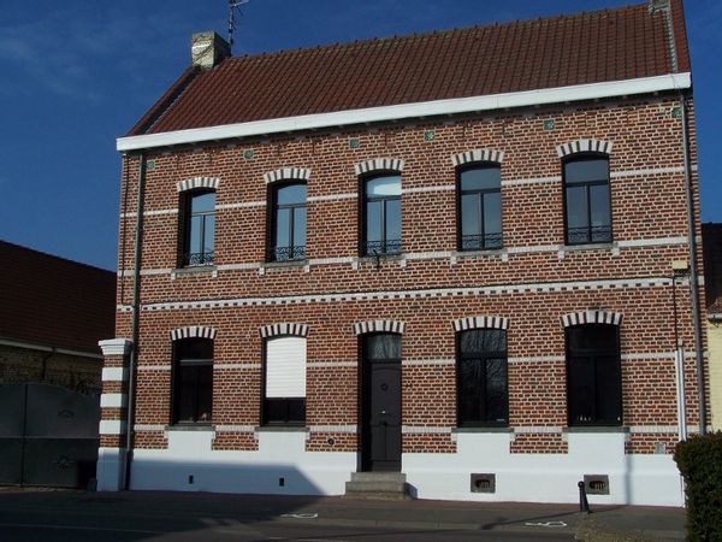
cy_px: 271
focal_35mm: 43
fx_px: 897
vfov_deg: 33.6
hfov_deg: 43.9
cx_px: 361
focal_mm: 7.1
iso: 80
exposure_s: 1/1000
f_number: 5.6
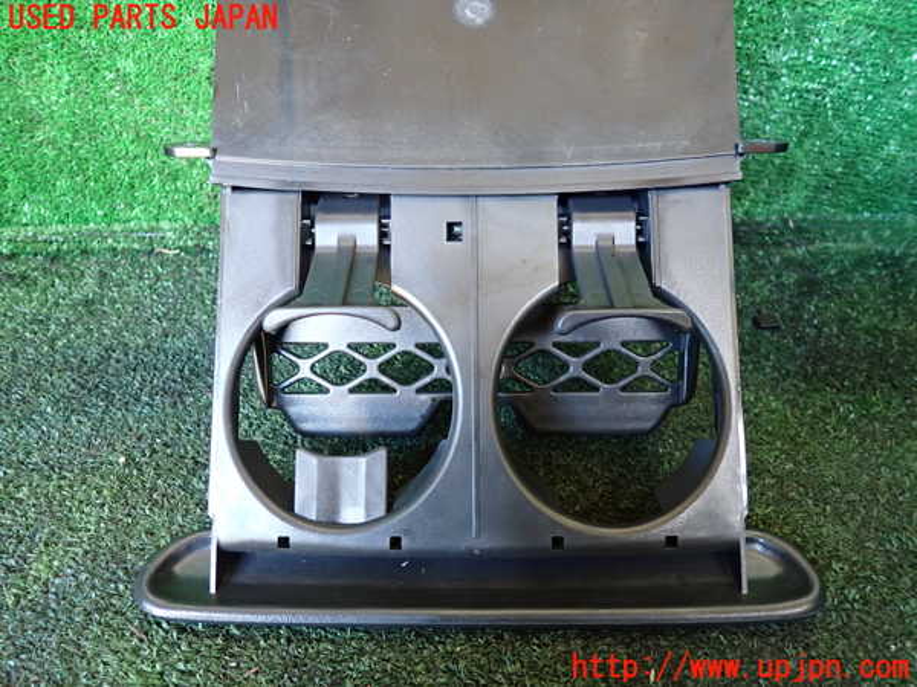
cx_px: 458
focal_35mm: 25
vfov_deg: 54.9
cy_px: 344
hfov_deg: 69.4
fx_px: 662
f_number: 2
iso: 500
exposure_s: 1/30
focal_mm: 4.5
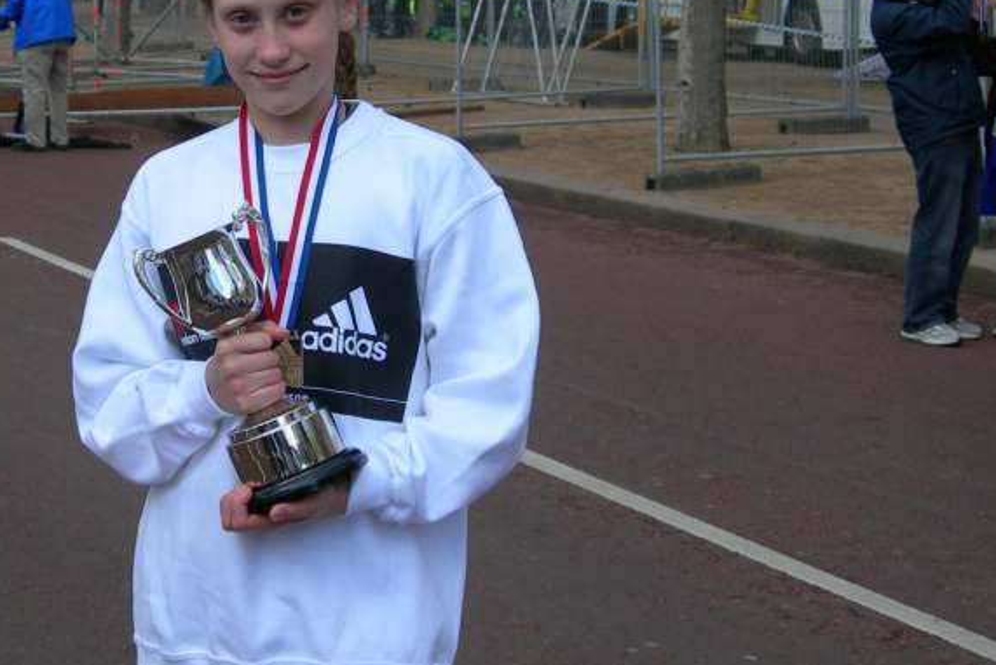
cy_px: 261
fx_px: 2767
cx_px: 265
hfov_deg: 20.3
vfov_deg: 13.7
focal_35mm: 100
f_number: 3.5
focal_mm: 12.7
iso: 50
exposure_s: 1/333
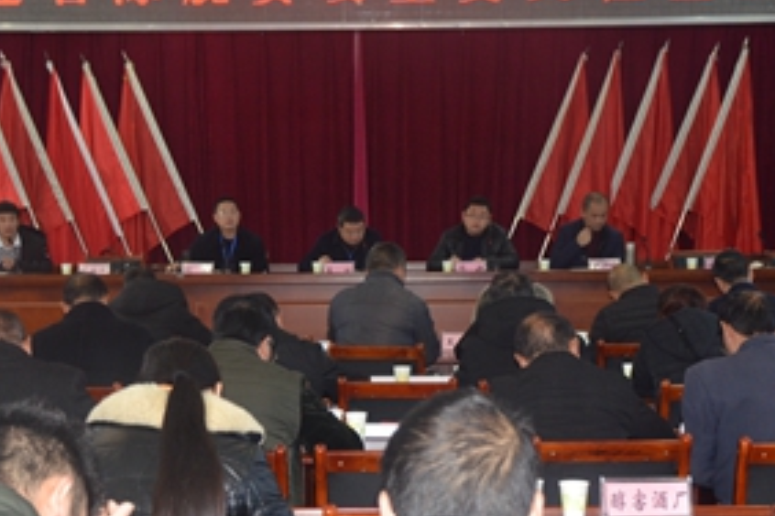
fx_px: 1830
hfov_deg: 23.9
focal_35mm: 85
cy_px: 394
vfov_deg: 16.0
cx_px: 344
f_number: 4.2
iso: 800
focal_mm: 32
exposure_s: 1/60
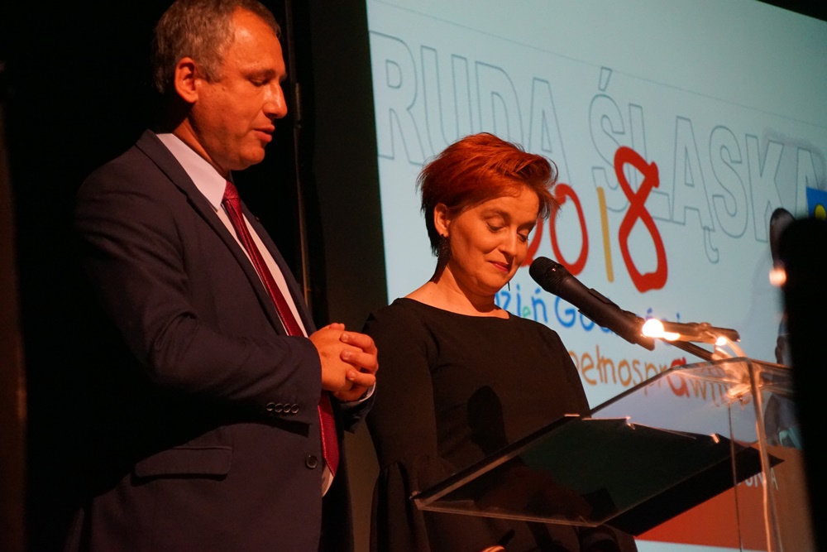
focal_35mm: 150
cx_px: 414
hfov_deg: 13.7
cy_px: 276
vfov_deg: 9.2
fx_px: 3446
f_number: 5.6
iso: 3200
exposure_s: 1/60
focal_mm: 100
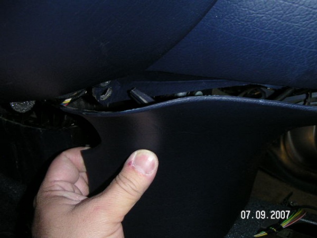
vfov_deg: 37.7
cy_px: 119
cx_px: 158
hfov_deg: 49.0
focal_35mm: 38
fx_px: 348
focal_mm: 6
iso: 160
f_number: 6.7
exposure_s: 1/45
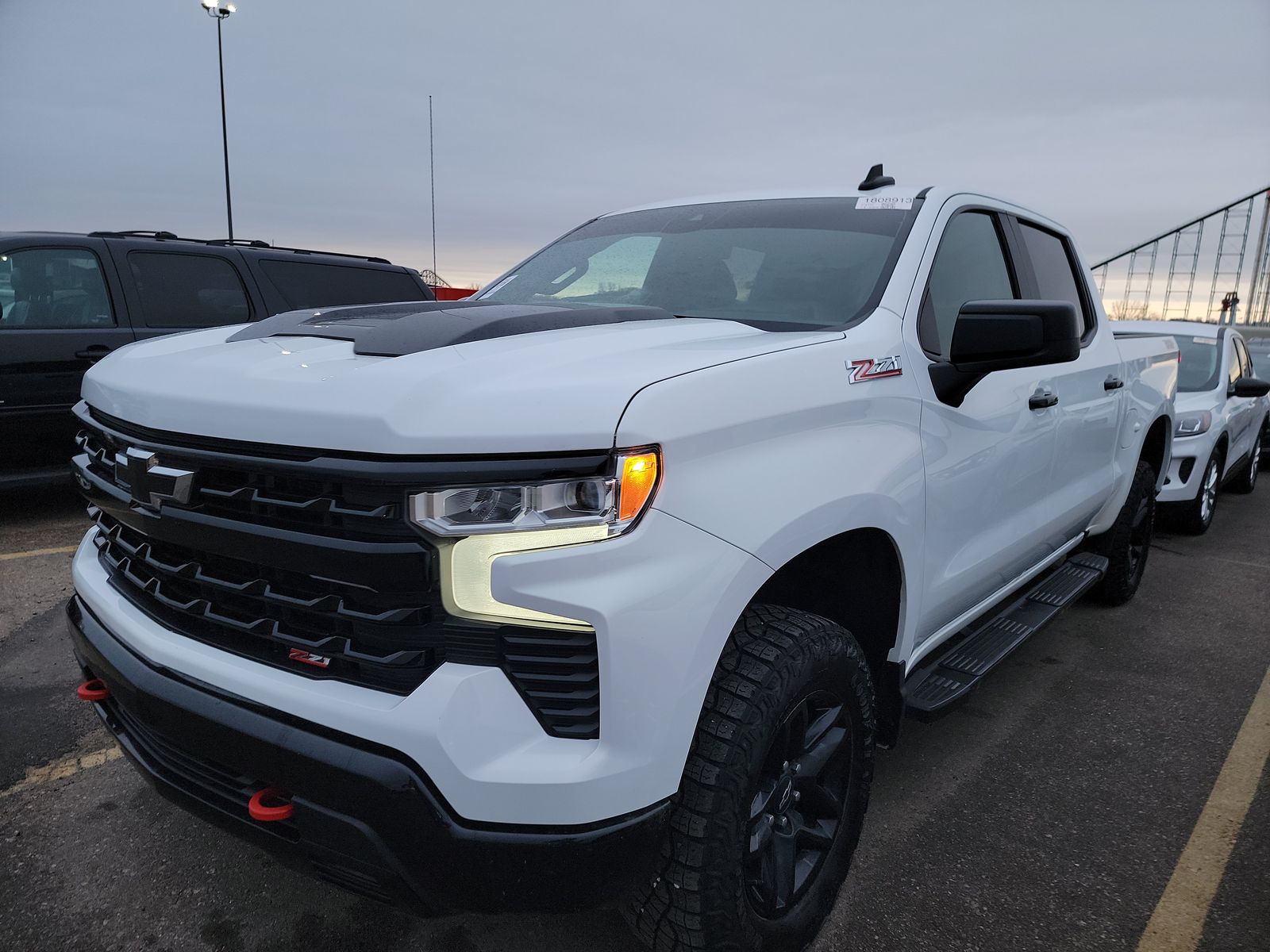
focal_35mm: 24
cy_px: 476
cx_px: 635
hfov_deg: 71.6
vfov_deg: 56.8
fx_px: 881
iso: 88
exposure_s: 1/59
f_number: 1.8
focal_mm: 6.7
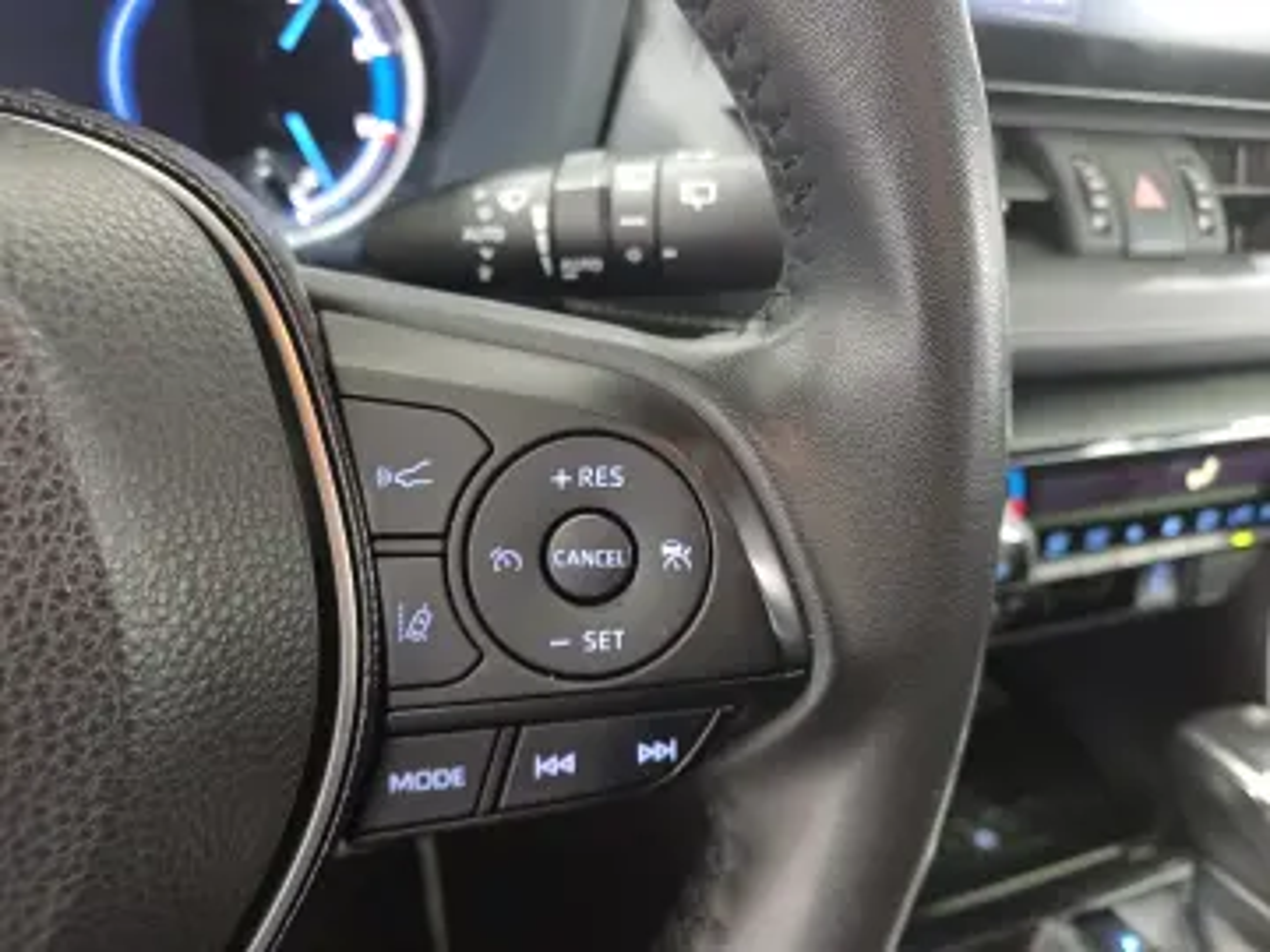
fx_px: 917
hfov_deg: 69.4
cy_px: 476
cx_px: 635
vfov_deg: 54.9
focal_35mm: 25
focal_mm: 4.65
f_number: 1.8
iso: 640
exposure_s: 1/20
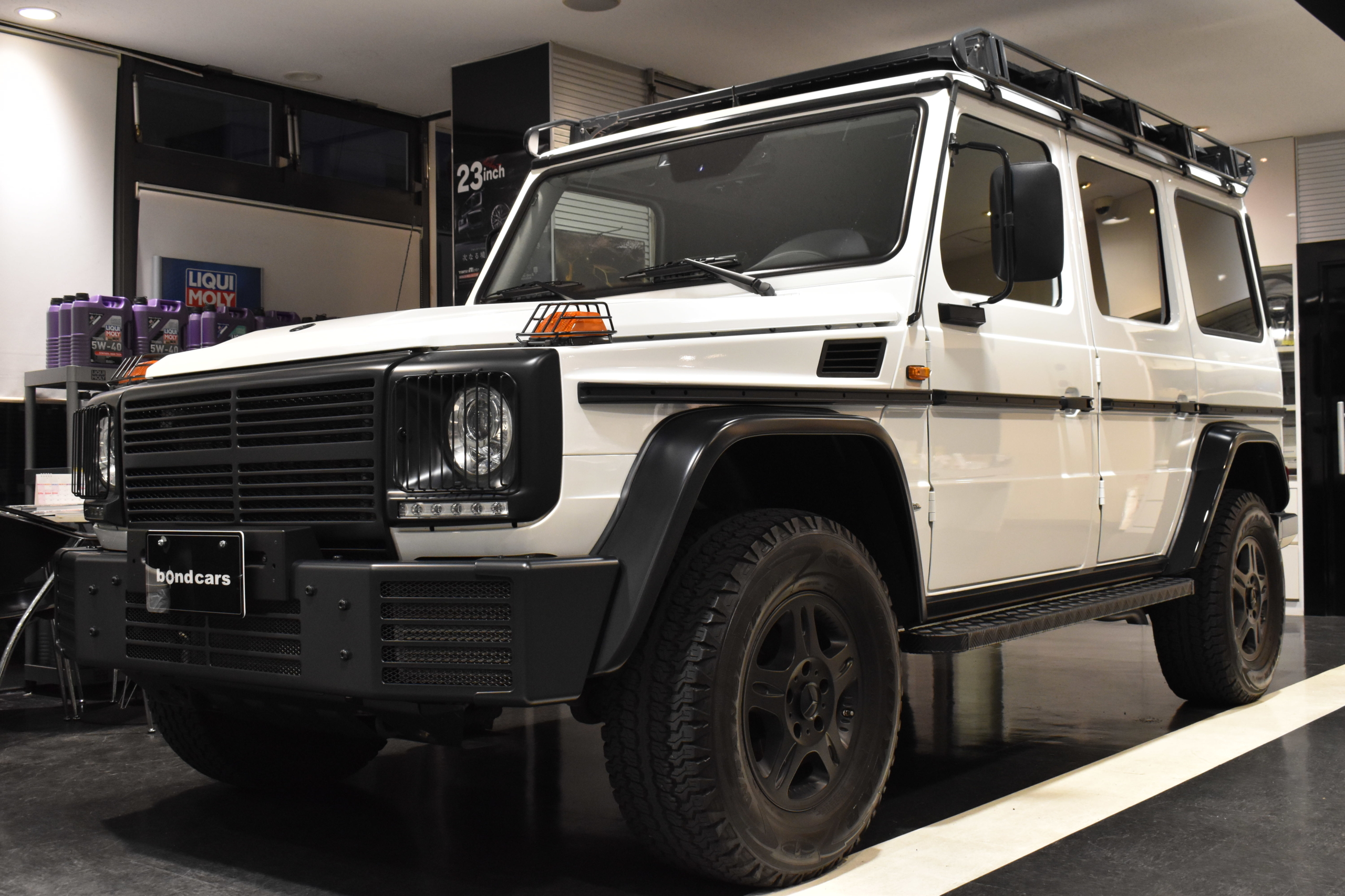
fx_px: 1457
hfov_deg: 49.6
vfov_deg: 34.2
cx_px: 672
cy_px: 448
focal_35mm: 39
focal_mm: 26
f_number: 8
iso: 2000
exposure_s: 1/40
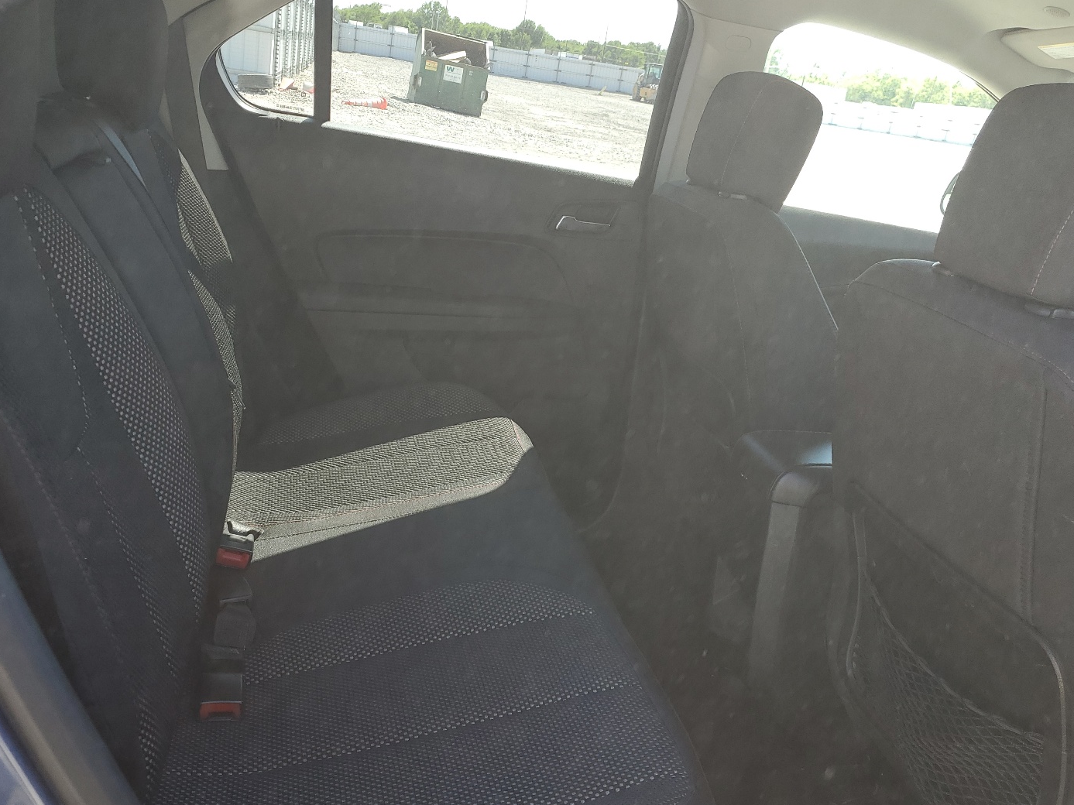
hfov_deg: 59.9
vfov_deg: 46.8
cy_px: 413
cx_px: 511
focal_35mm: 30
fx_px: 931
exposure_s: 1/227
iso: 50
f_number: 1.5
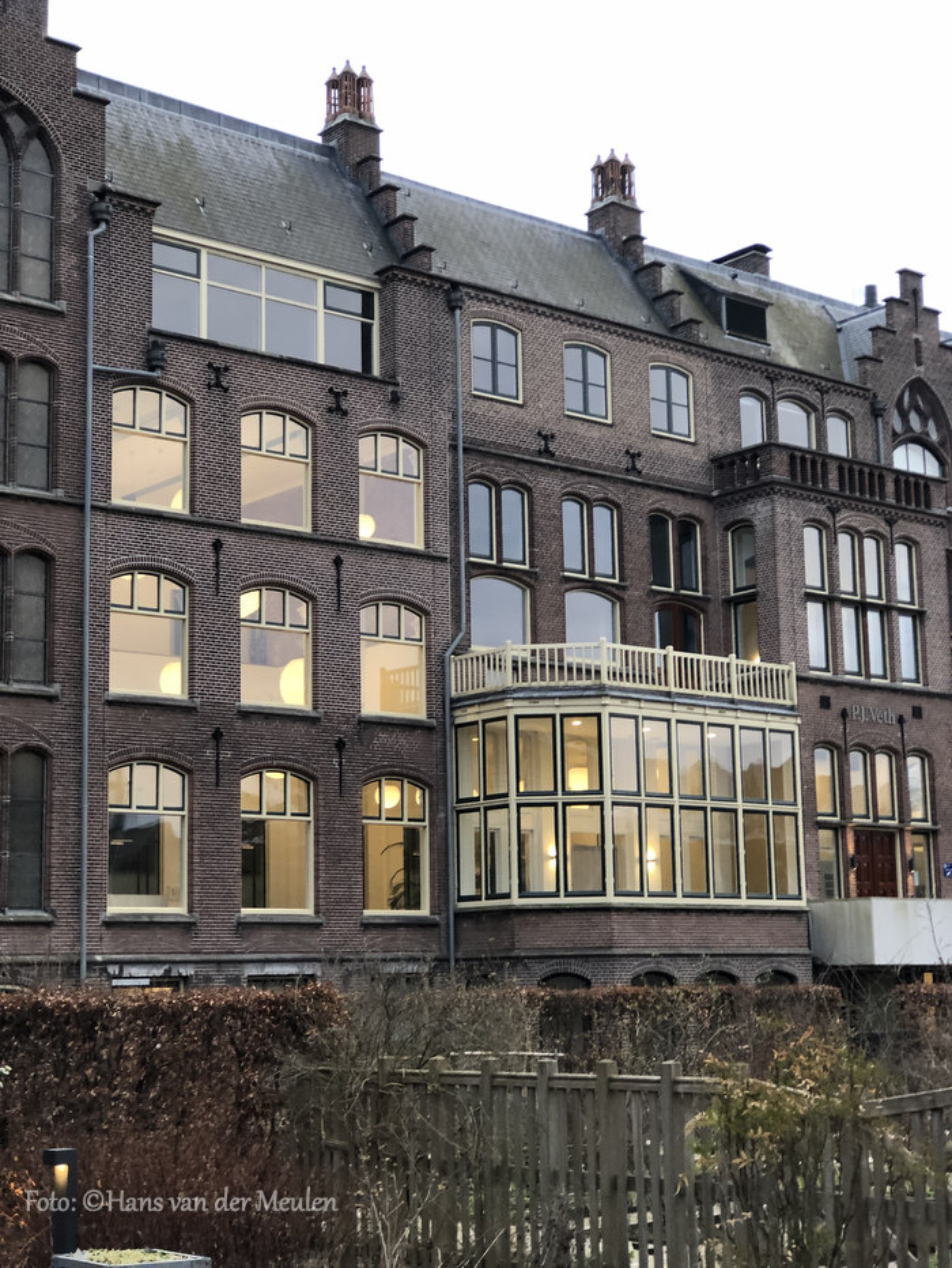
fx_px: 2088
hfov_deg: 25.7
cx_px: 476
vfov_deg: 33.8
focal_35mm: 57
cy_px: 634
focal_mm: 6.6
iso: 160
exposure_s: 1/100
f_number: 2.8
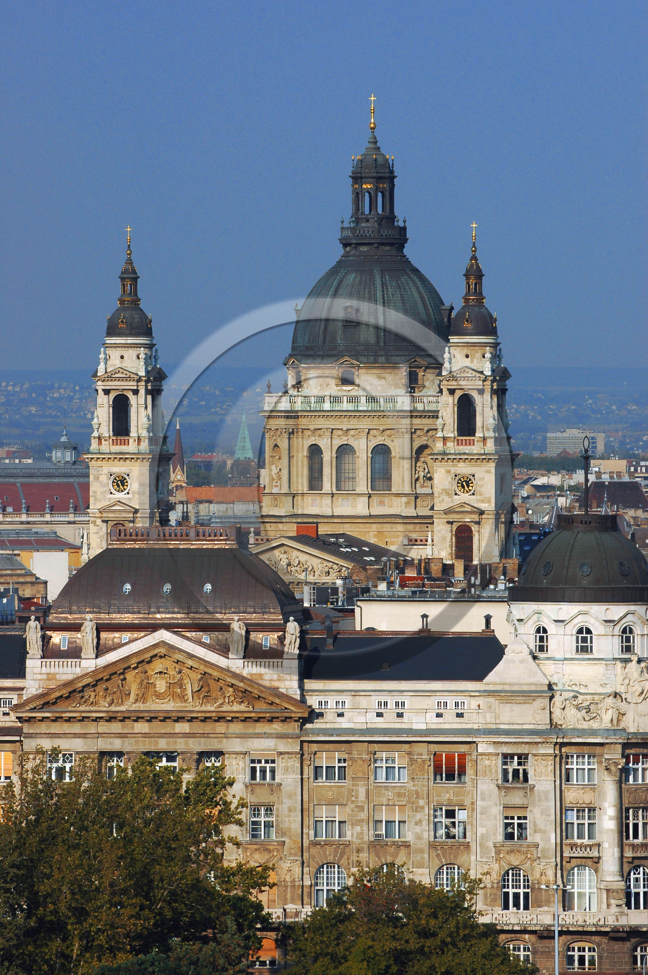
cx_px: 324
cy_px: 488
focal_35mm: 300
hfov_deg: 4.6
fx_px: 8113
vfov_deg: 6.9
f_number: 7.1
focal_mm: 200
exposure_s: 1/800
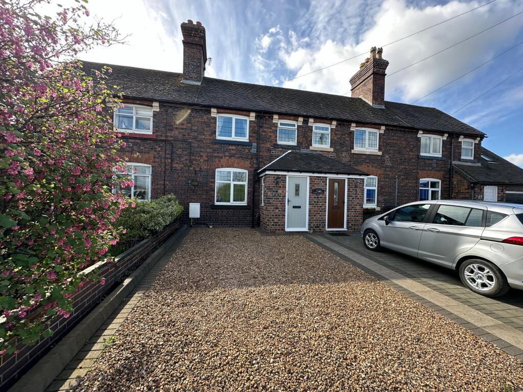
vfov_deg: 85.7
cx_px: 262
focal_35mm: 14
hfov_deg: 102.1
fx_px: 212
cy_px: 196
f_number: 2.2
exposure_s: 1/373
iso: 40
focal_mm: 2.22
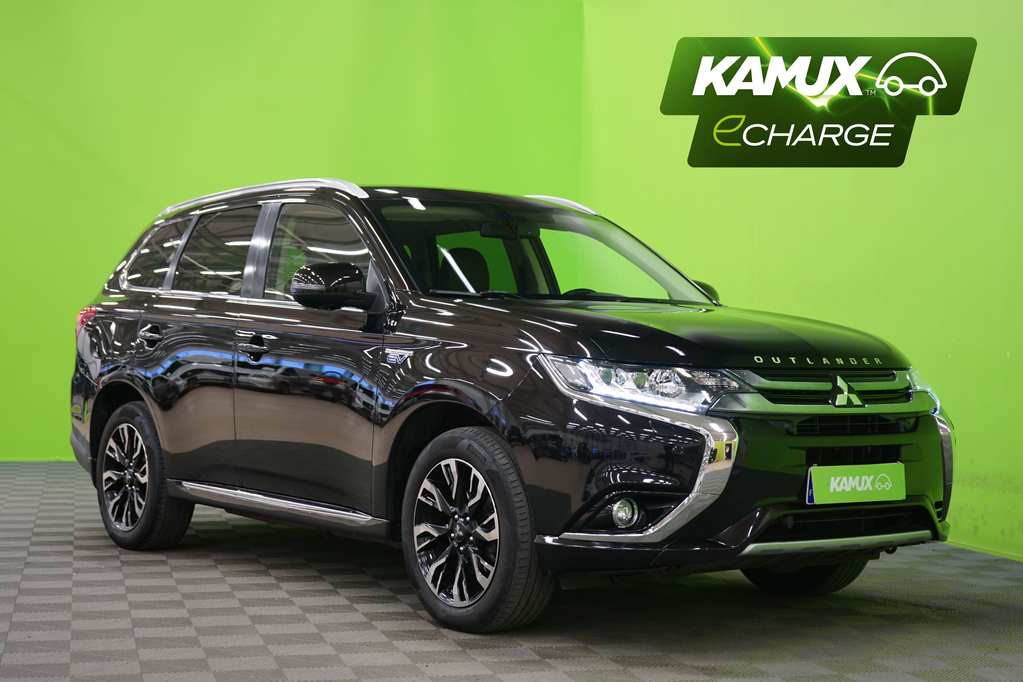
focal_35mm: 56
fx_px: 1591
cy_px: 341
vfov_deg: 24.2
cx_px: 512
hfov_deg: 35.6
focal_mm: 56
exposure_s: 1/6
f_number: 5
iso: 400
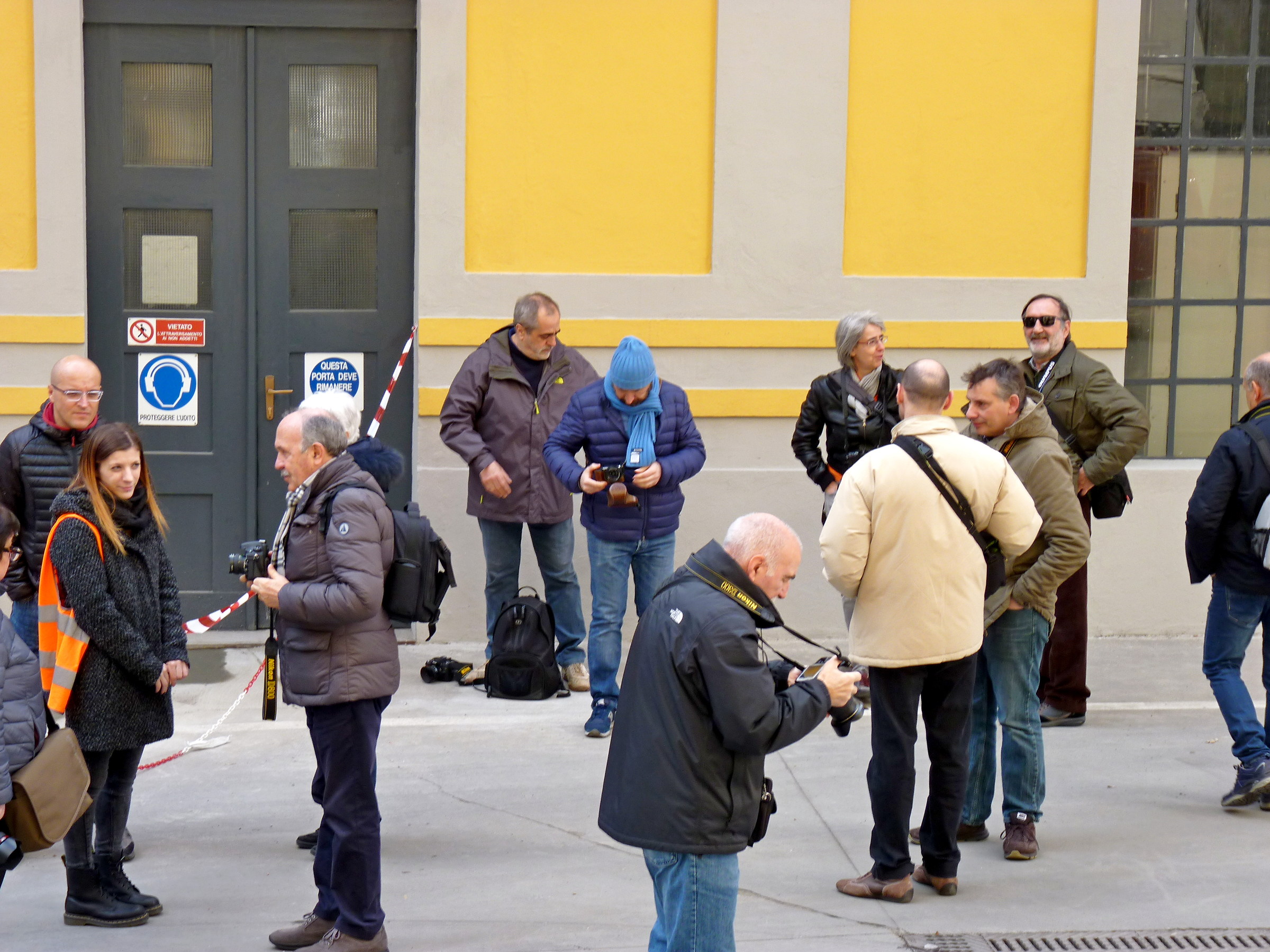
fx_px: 3339
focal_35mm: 91
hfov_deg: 21.5
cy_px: 476
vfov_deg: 16.2
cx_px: 635
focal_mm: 16.1
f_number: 3.6
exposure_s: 1/100
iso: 80
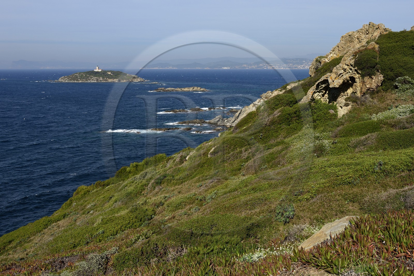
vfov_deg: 37.8
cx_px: 207
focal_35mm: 35
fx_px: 402
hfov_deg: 54.4
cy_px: 138
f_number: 13
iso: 320
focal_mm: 35
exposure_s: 1/400
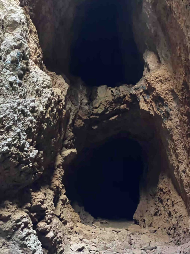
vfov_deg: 36.8
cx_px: 95
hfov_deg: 28.0
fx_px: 380
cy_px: 127
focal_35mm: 52
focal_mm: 6
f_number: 2
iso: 800
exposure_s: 1/15
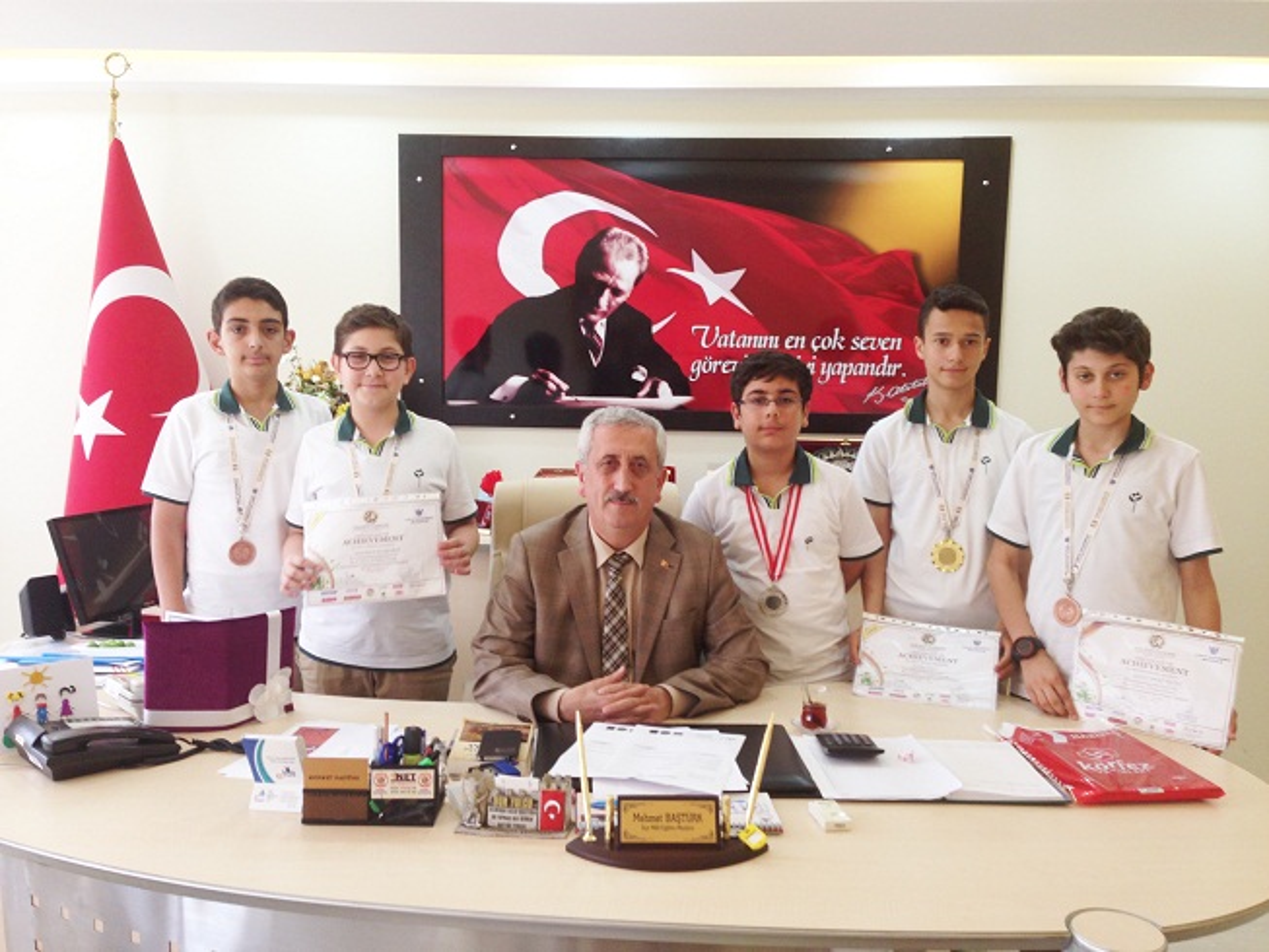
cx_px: 634
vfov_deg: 43.0
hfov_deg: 55.3
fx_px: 1210
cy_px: 476
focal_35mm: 33
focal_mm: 4.12
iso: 50
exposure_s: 1/20
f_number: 2.4
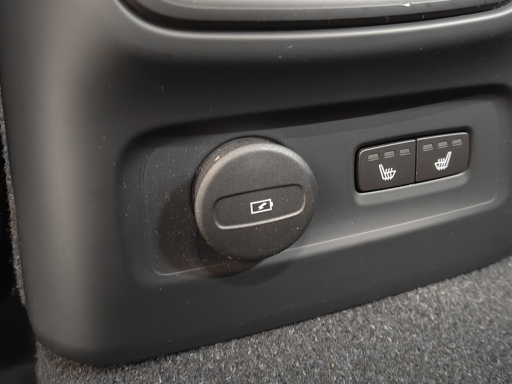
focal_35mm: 34
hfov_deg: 53.1
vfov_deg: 41.8
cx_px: 331
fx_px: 503
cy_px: 186
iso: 6400
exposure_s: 1/12
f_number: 1.8
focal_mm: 5.59
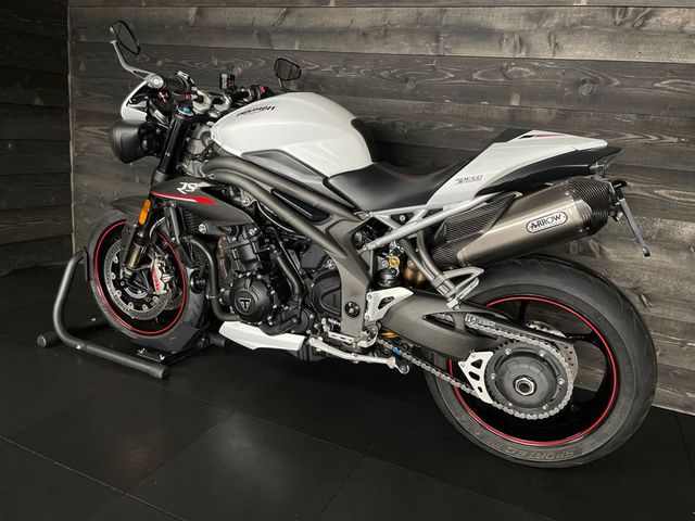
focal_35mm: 26
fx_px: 522
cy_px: 260
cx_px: 348
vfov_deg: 53.1
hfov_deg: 67.3
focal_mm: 4.2
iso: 160
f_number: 1.6
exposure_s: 1/50
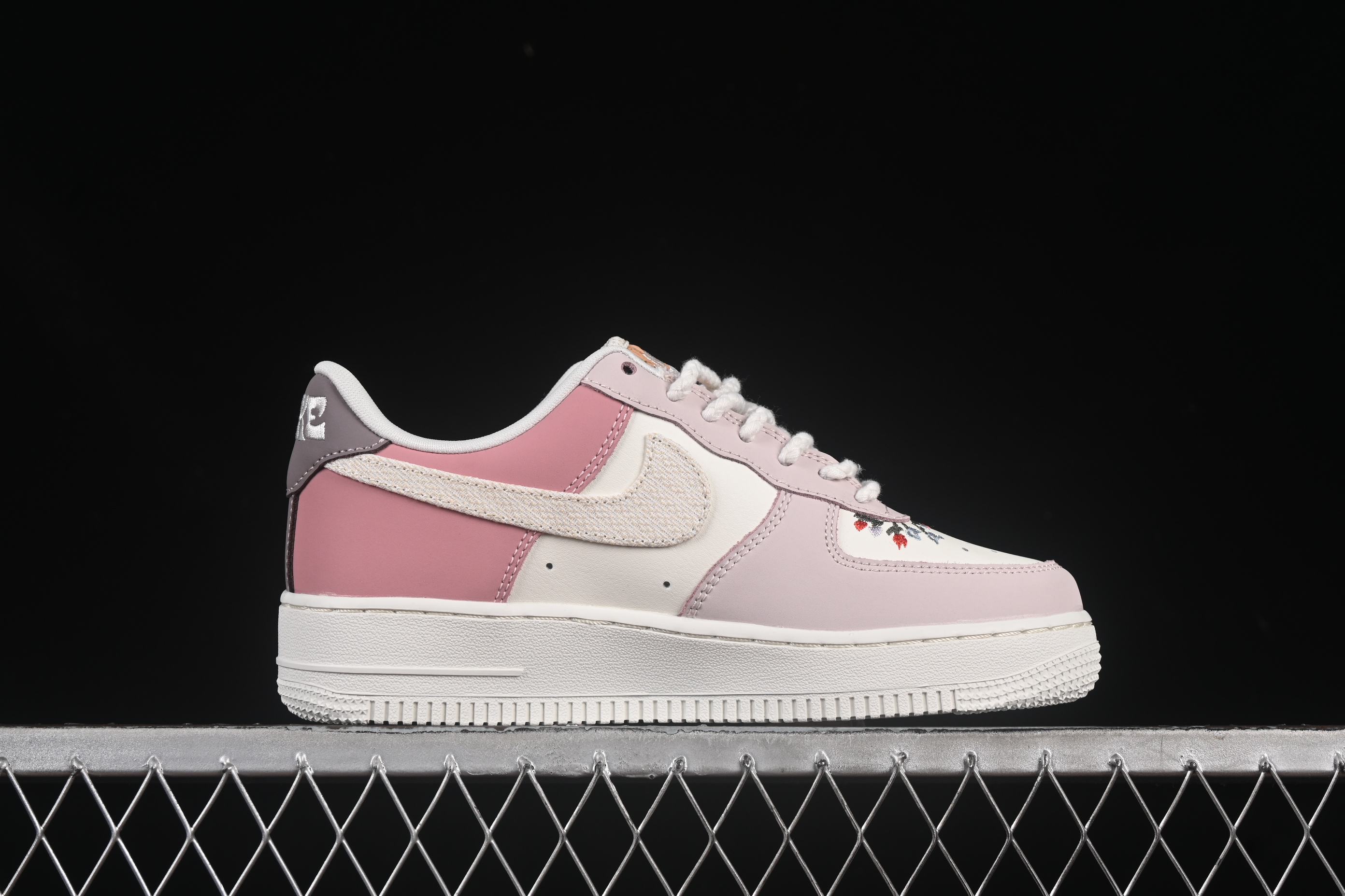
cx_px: 672
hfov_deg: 27.0
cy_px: 448
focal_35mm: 75
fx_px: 2802
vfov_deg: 18.2
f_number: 8
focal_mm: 50
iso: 160
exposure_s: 1/80
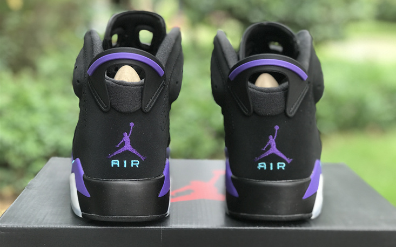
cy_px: 119
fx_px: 658
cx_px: 199
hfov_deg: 33.5
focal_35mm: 61
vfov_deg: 21.3
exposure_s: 1/50
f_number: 2.8
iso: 50
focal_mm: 6.6
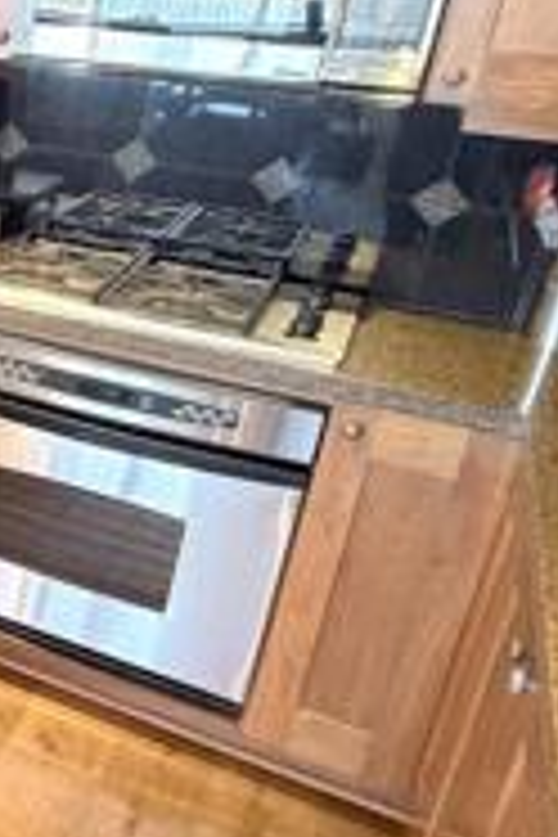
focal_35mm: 50
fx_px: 1162
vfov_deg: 39.4
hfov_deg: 20.4
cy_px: 333
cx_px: -405
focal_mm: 2.22
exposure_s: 1/40
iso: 1000
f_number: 2.2
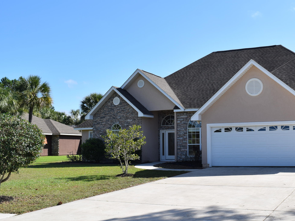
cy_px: 119
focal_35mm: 40
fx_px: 341
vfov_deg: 35.9
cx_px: 217
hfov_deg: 45.4
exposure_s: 1/320
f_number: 9
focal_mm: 18
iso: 200
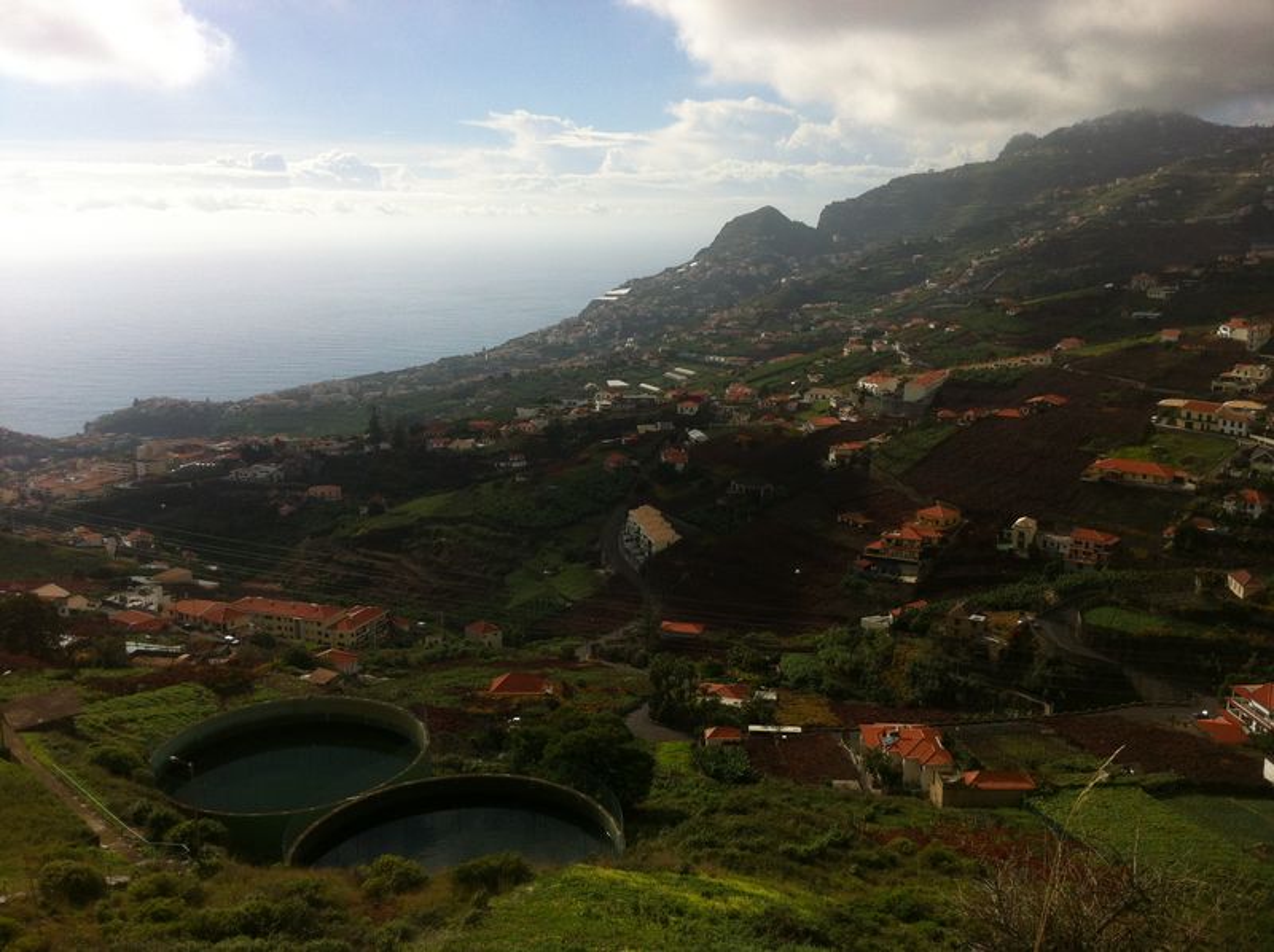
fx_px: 1287
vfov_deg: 40.6
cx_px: 637
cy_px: 476
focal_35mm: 35
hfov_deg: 52.7
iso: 80
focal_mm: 3.85
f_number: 2.8
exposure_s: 1/2742
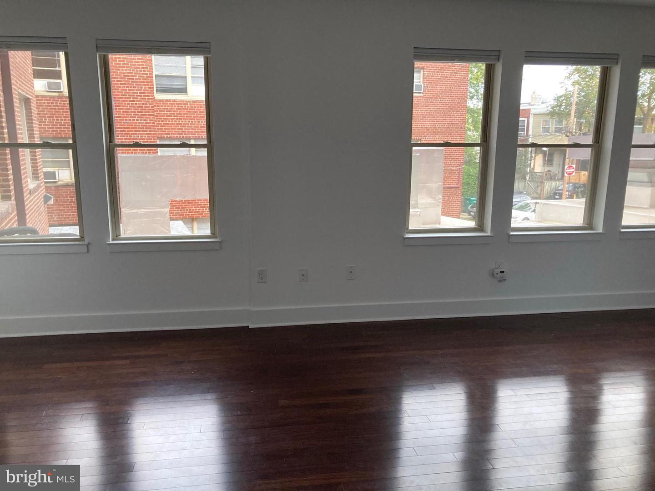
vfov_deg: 49.7
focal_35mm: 28
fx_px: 530
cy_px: 246
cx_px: 328
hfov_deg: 63.4
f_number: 1.8
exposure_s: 1/60
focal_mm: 3.99
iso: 125
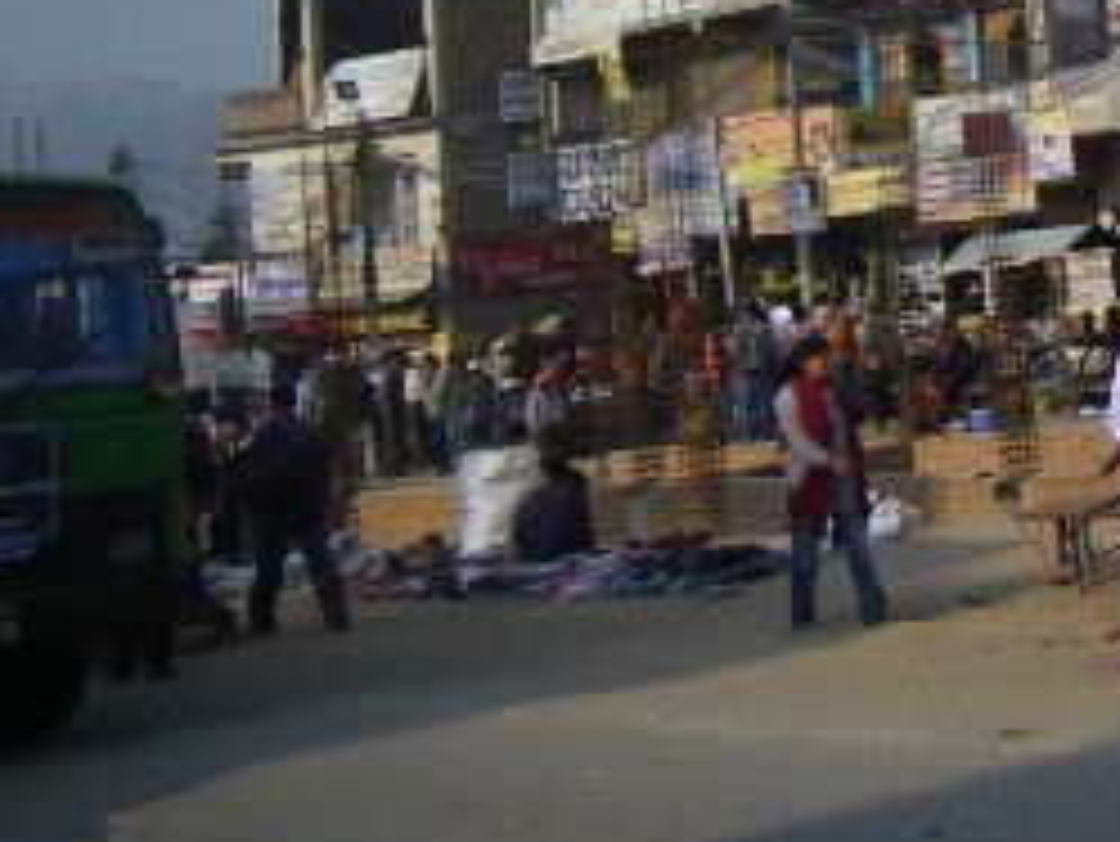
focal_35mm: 96
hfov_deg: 17.8
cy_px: -531
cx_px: 1774
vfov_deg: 14.1
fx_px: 3108
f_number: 3.5
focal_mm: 5
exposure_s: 1/400
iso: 50
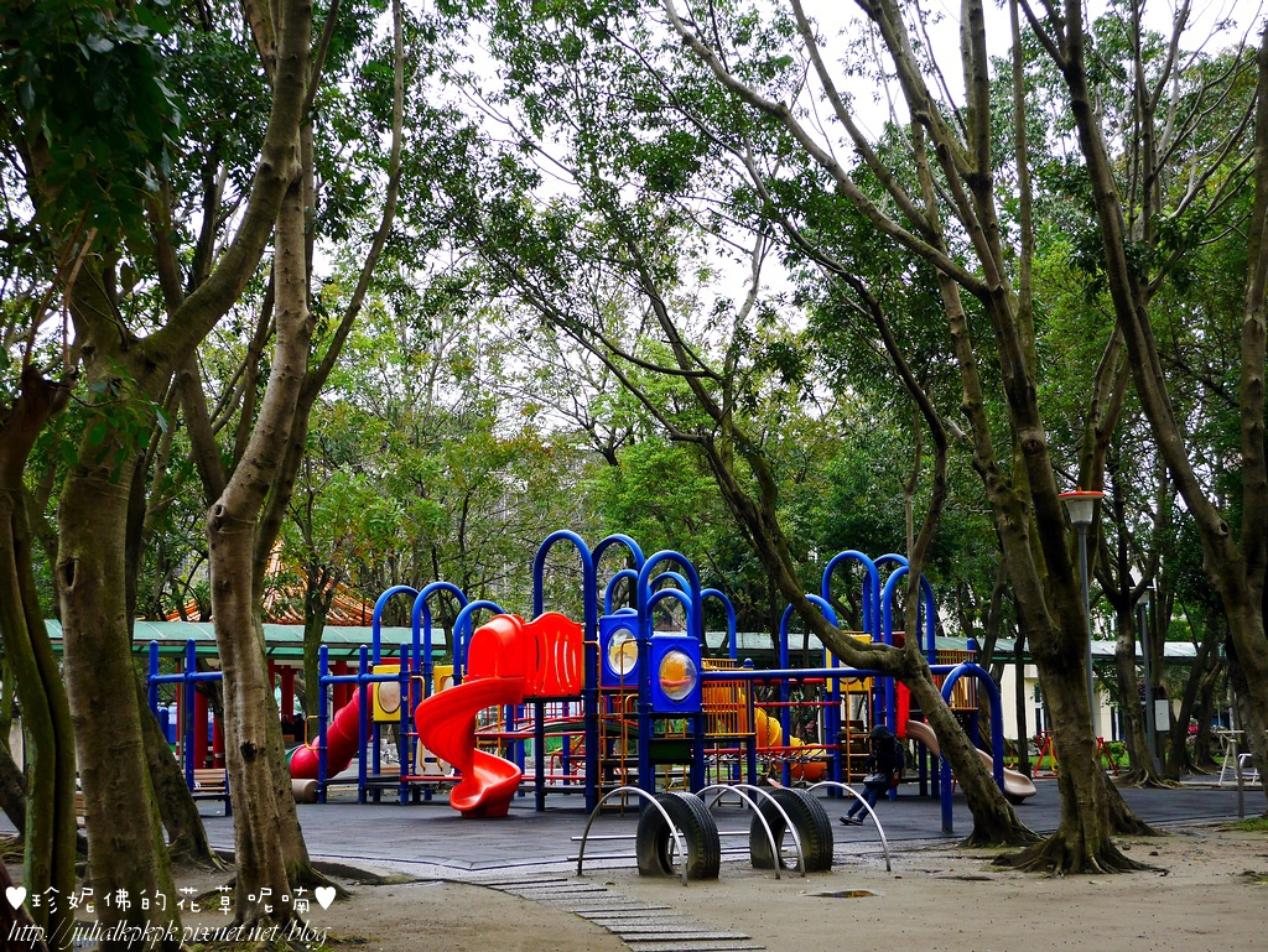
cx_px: 634
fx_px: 2052
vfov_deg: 26.1
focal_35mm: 56
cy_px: 476
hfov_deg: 34.3
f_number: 5.3
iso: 400
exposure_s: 1/60
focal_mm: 28
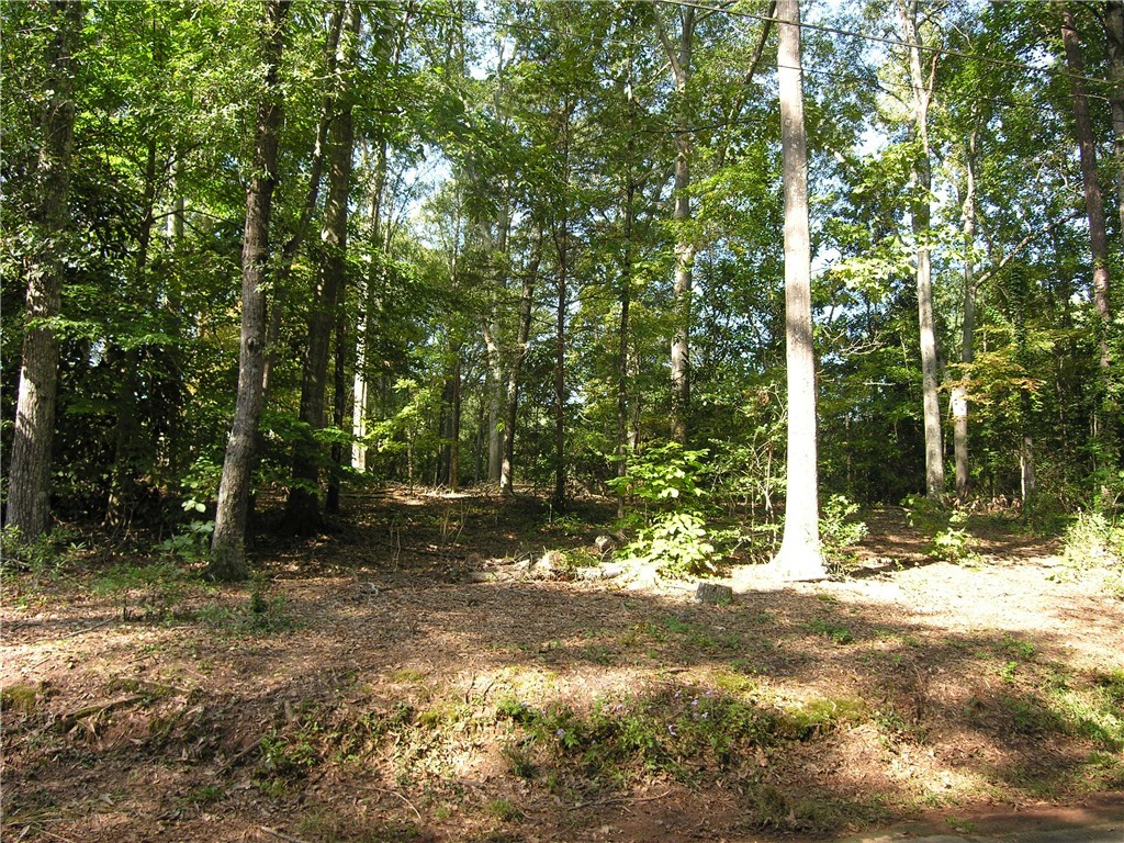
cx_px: 562
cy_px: 422
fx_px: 779
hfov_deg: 71.6
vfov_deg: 56.8
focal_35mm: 24
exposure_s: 1/69.7
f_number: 3.2
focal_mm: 6.1
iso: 50
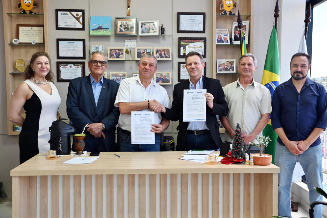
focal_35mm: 40
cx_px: 164
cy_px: 109
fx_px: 363
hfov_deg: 48.5
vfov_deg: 33.4
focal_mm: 27
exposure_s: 1/125
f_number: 4
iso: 450
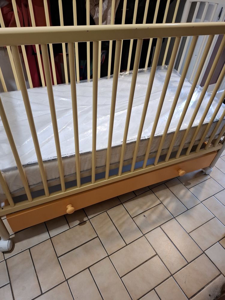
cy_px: 150
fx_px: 199
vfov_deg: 73.9
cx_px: 112
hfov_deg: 58.9
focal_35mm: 23
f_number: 1.8
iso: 250
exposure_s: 1/50
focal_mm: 5.54
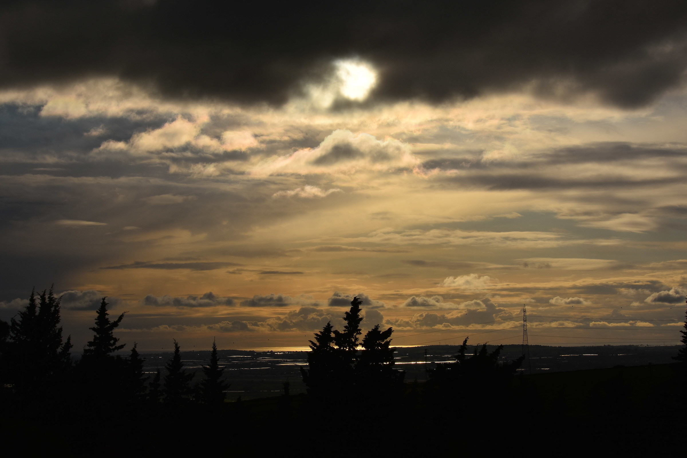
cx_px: 344
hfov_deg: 24.6
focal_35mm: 82
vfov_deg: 16.6
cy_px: 229
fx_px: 1574
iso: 100
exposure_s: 1/1000
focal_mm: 55
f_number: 16
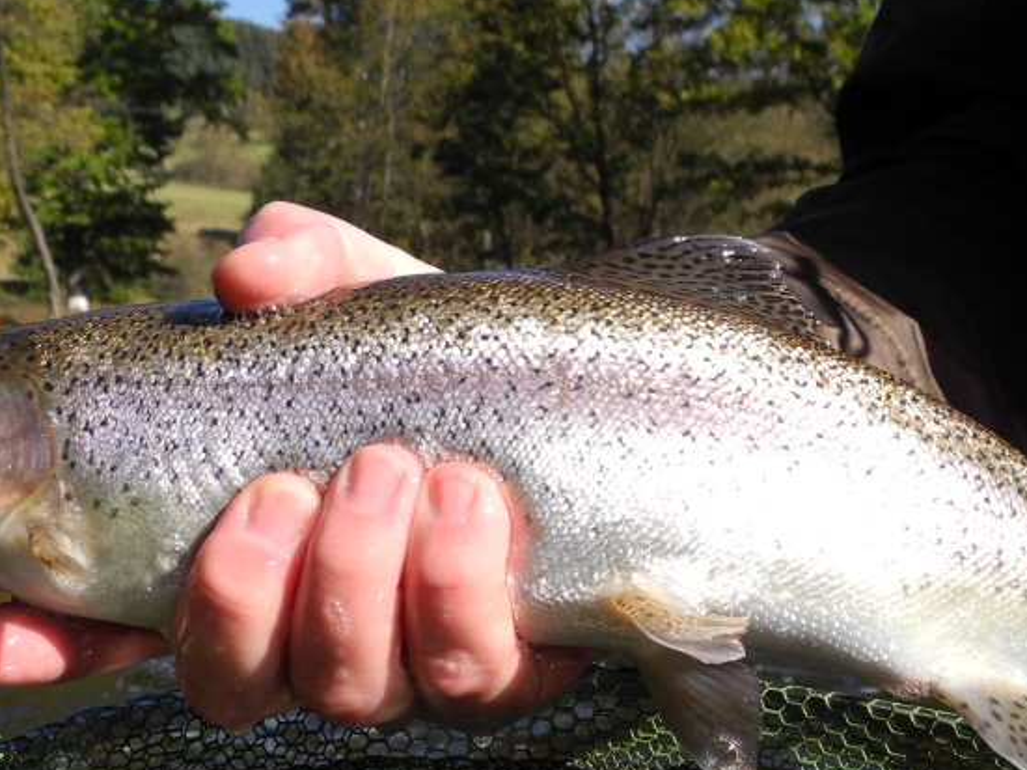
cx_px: 518
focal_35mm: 61
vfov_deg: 23.6
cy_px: 621
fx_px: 1809
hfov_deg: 31.7
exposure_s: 1/1000
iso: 100
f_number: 3.2
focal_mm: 6
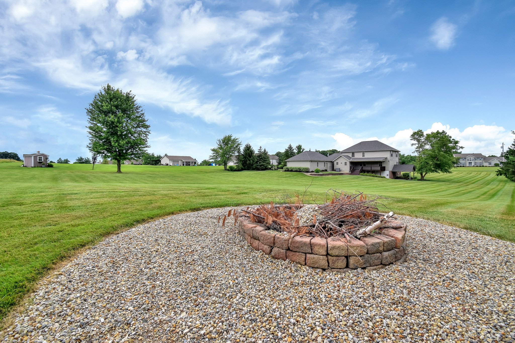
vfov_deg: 77.3
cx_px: 258
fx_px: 215
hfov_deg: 100.4
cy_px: 172
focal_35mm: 15
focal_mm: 10
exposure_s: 1/640
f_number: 7.1
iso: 800
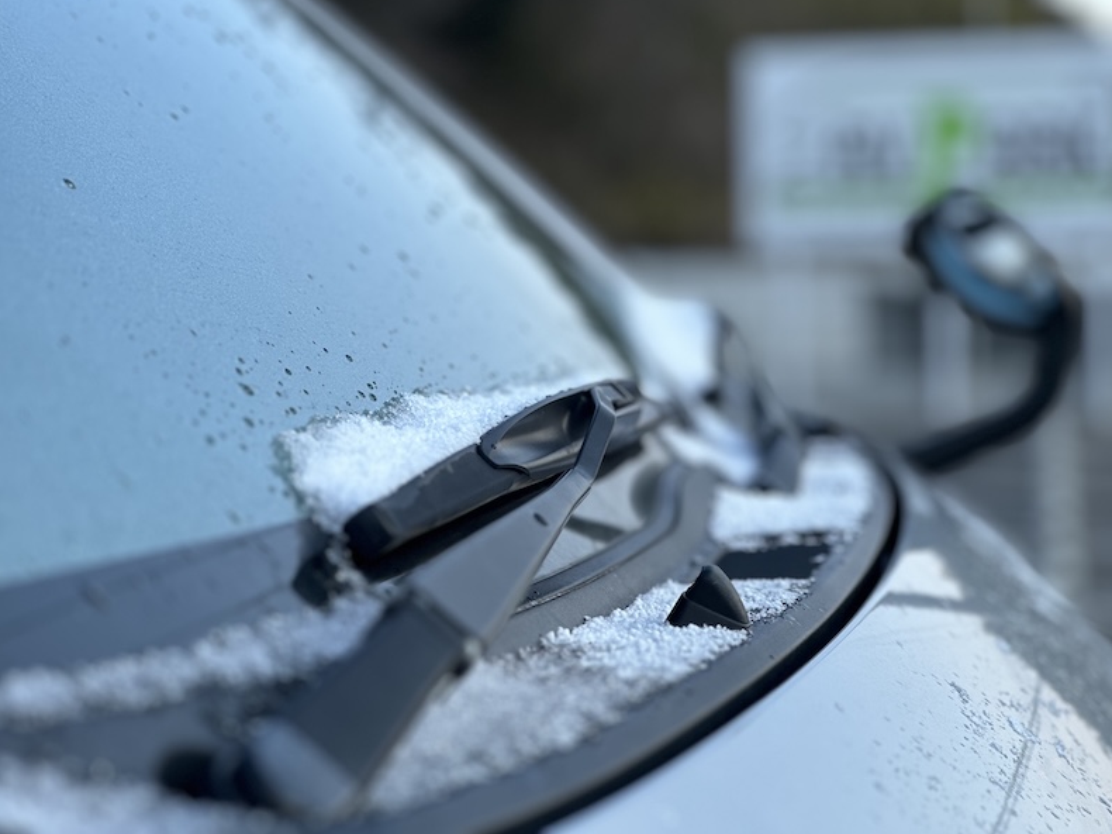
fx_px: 2505
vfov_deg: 18.9
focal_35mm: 78
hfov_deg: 25.0
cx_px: 560
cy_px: 413
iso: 25
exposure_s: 1/169
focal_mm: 9
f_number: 2.8
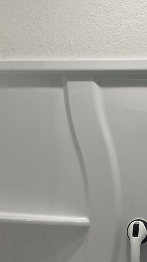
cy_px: 234
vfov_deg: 24.3
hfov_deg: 14.2
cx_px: 118
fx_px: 589
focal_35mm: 85
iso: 64
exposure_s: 1/120
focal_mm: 4.2
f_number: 1.6
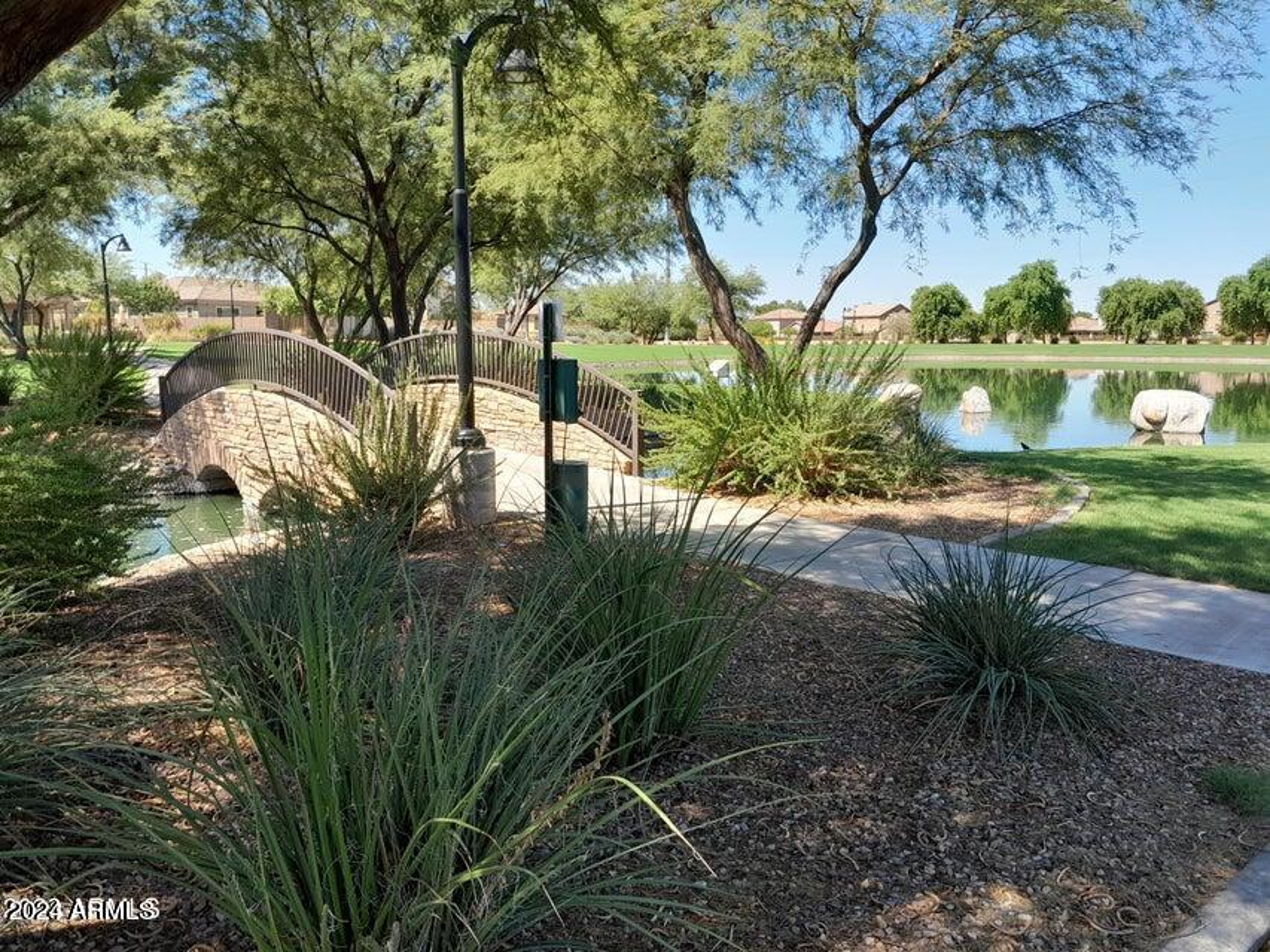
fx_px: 991
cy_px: 476
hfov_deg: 65.3
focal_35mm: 27
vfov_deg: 51.4
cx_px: 635
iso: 40
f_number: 1.8
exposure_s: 1/196
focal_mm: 4
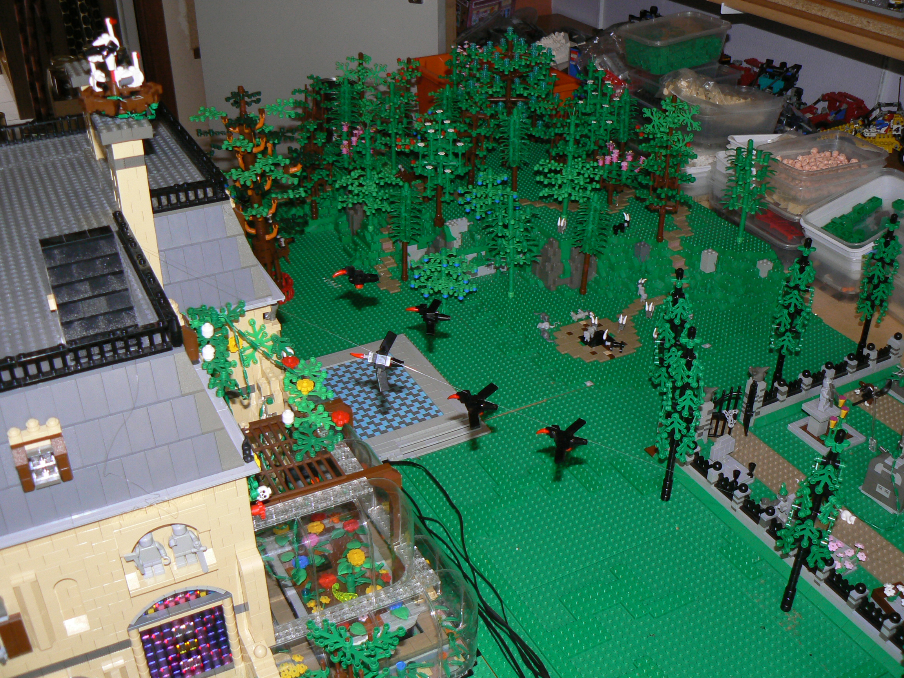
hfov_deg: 51.4
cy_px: 339
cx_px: 452
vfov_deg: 39.7
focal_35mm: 36
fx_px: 940
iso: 100
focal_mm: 6
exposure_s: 1/25
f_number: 2.8
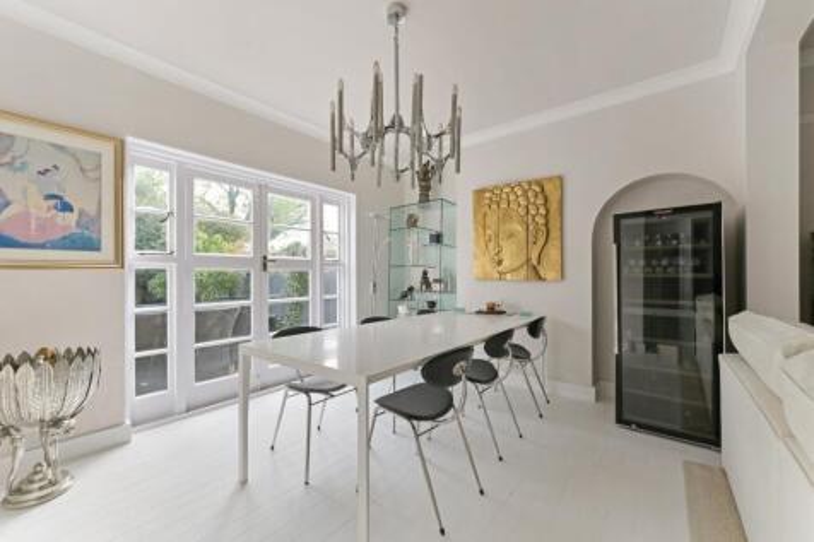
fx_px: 316
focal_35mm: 14
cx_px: 407
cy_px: 271
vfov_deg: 81.2
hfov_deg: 104.3
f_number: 14
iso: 400
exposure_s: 1/10
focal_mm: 14
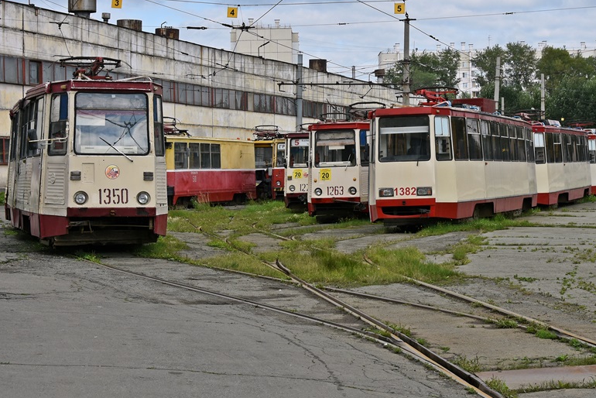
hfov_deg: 24.7
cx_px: 384
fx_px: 1354
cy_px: 91
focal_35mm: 82
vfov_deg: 16.6
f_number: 8
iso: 220
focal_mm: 35
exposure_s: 1/500
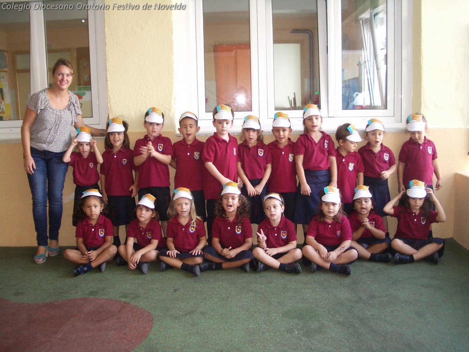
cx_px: 234
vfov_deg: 40.7
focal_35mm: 35
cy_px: 176
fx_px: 474
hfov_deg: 52.6
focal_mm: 5.8
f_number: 2.6
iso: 200
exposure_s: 1/60
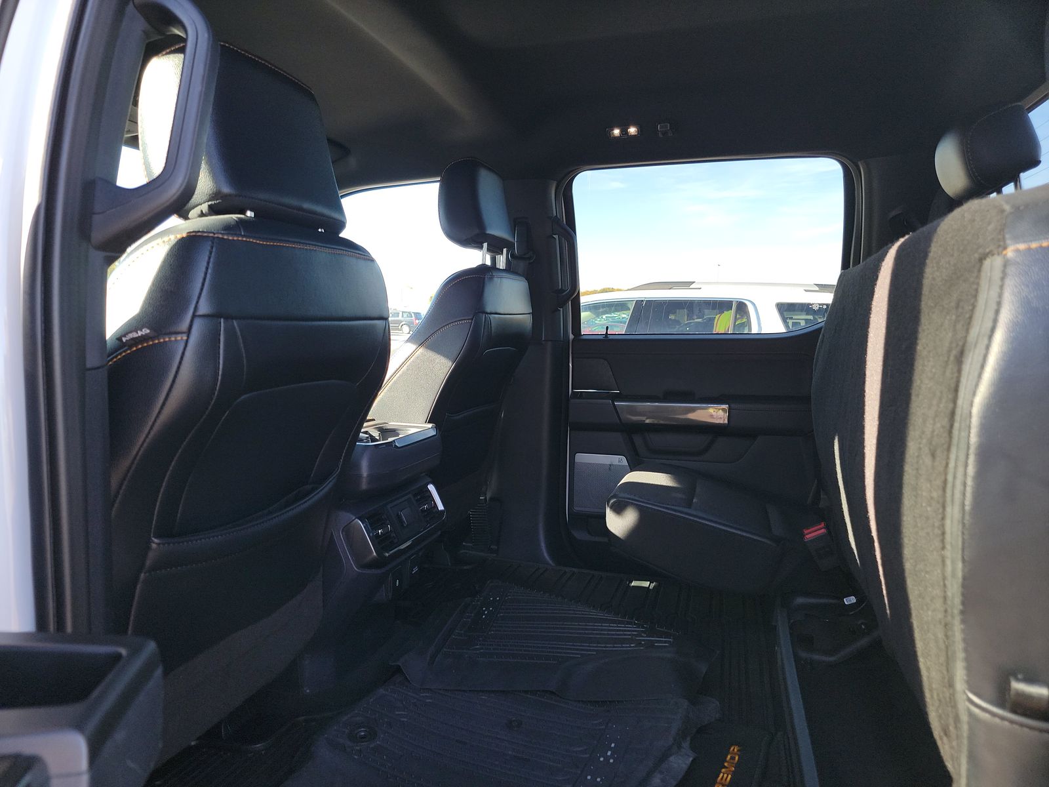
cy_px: 394
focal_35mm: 24
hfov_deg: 71.6
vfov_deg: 56.8
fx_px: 727
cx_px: 524
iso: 53
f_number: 1.8
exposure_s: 1/59
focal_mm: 6.7
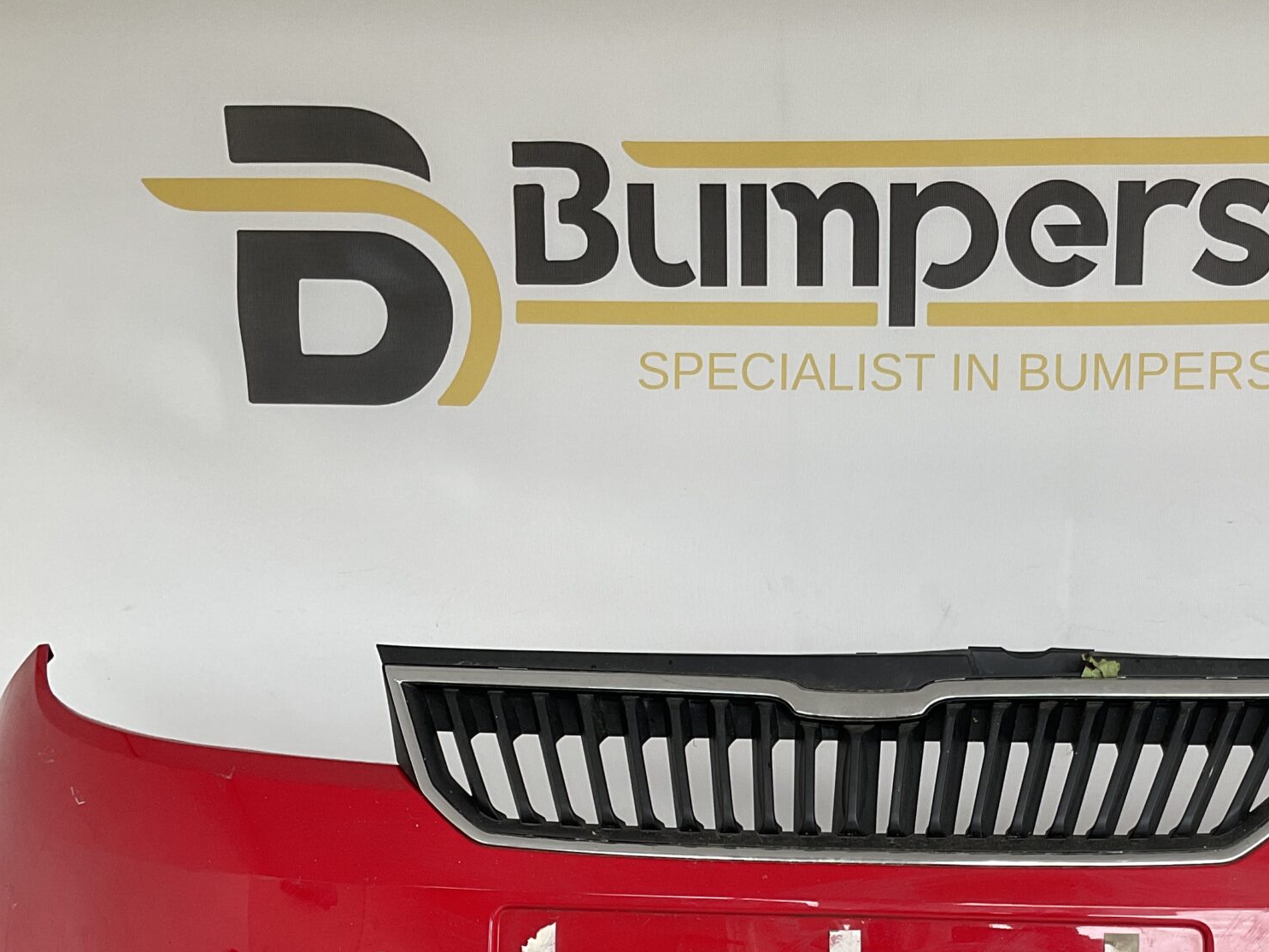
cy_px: 802
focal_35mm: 50
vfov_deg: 28.3
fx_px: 1833
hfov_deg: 37.6
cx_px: 884
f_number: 1.8
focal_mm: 3
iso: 40
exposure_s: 1/120
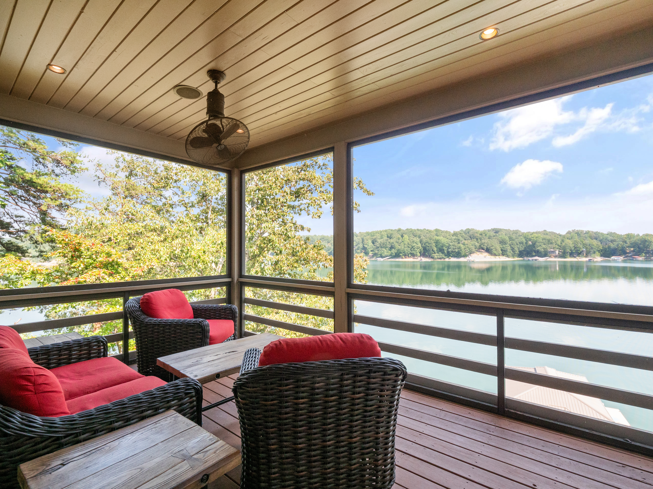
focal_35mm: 16
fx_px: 302
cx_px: 326
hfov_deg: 94.5
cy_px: 244
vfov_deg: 78.1
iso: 400
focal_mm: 8
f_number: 5.6
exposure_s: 1/200
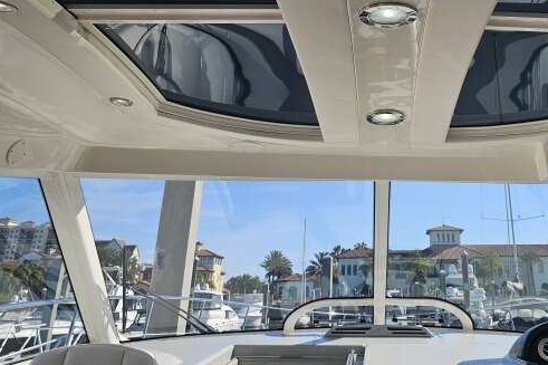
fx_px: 593
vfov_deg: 32.9
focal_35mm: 39
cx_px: 397
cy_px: 56
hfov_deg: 48.1
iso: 10
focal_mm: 6.3
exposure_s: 1/645
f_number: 1.7
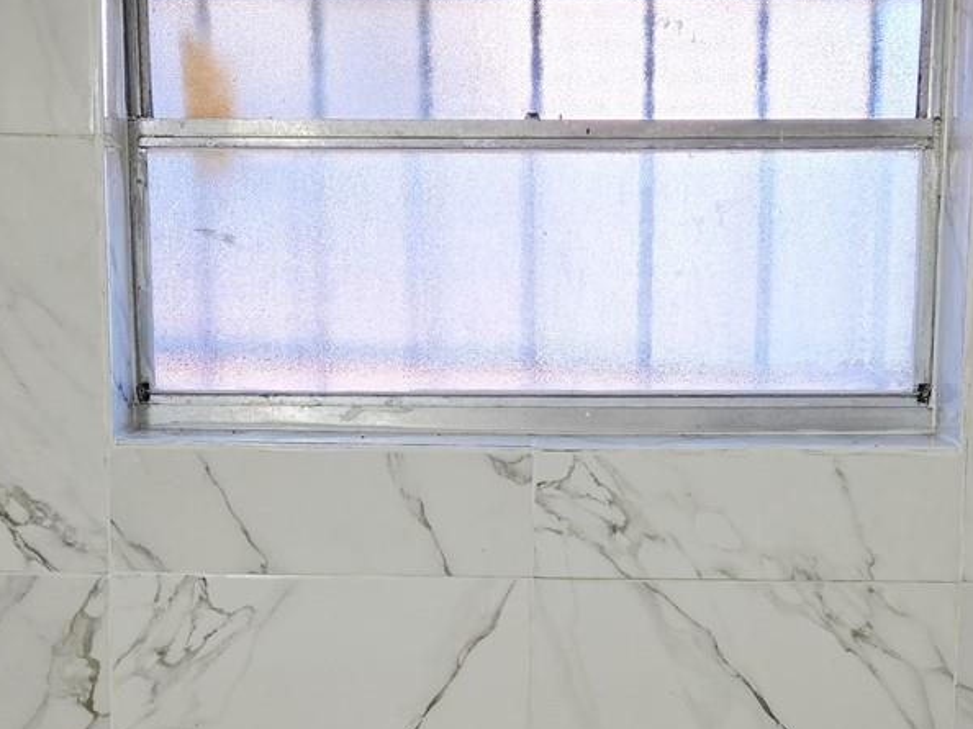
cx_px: 534
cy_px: 632
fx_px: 1742
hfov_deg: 31.2
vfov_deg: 23.1
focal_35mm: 62
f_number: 1.8
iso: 32
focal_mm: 5.4
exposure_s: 1/120
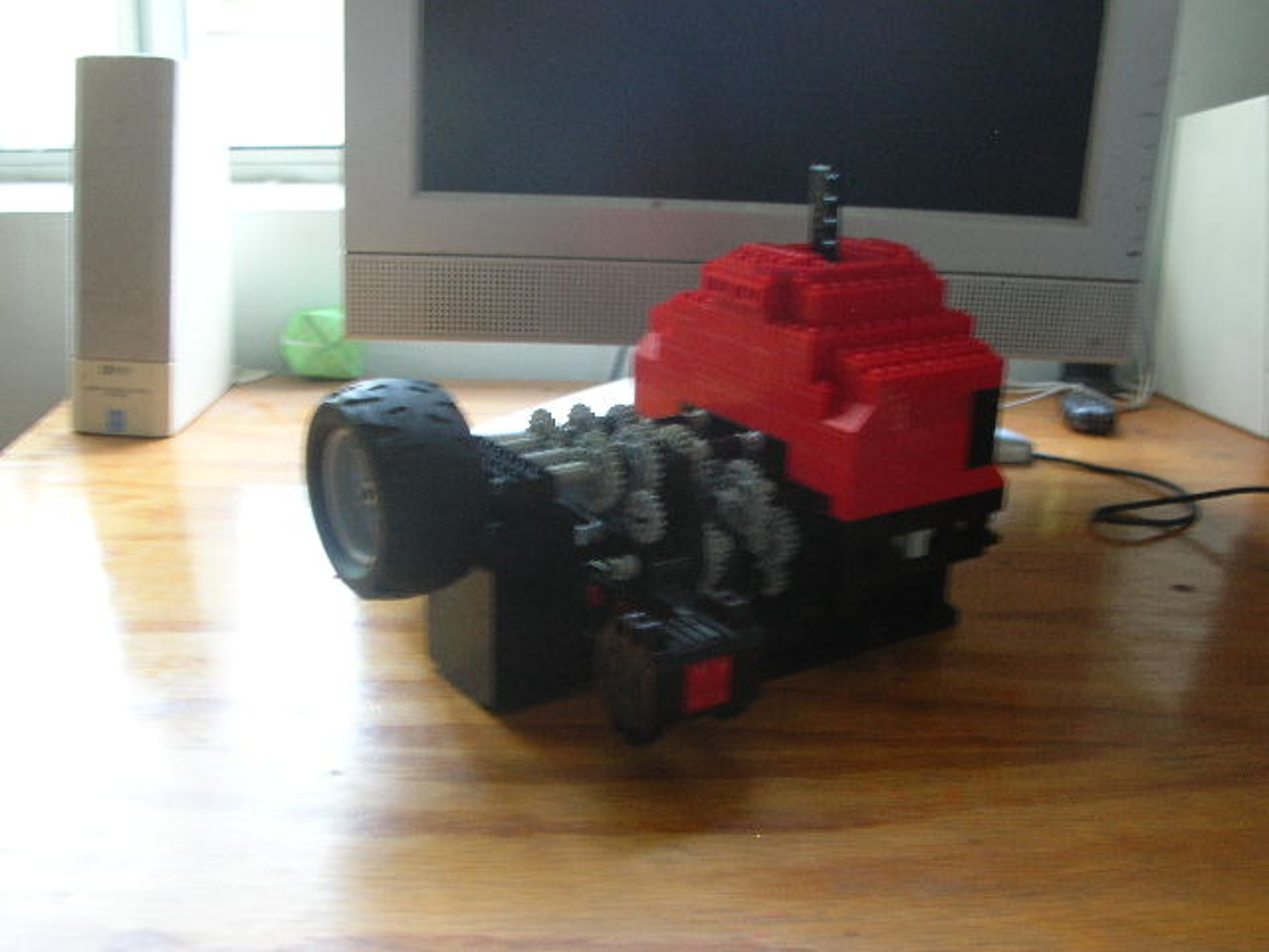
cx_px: 634
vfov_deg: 36.0
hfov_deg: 46.8
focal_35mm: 40
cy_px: 476
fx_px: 1466
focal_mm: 6.6
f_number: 3
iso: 65
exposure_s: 1/4.6
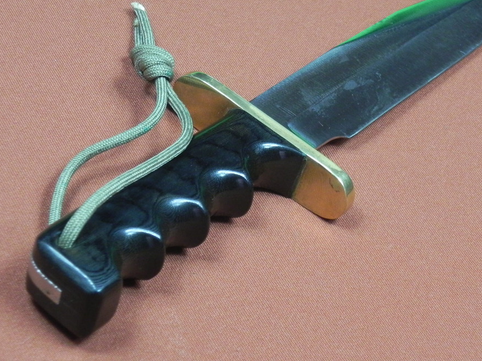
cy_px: 129
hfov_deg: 16.8
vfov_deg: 12.6
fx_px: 1629
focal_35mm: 117
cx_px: 295
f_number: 4
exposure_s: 1/62.1
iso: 400
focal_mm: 15.1
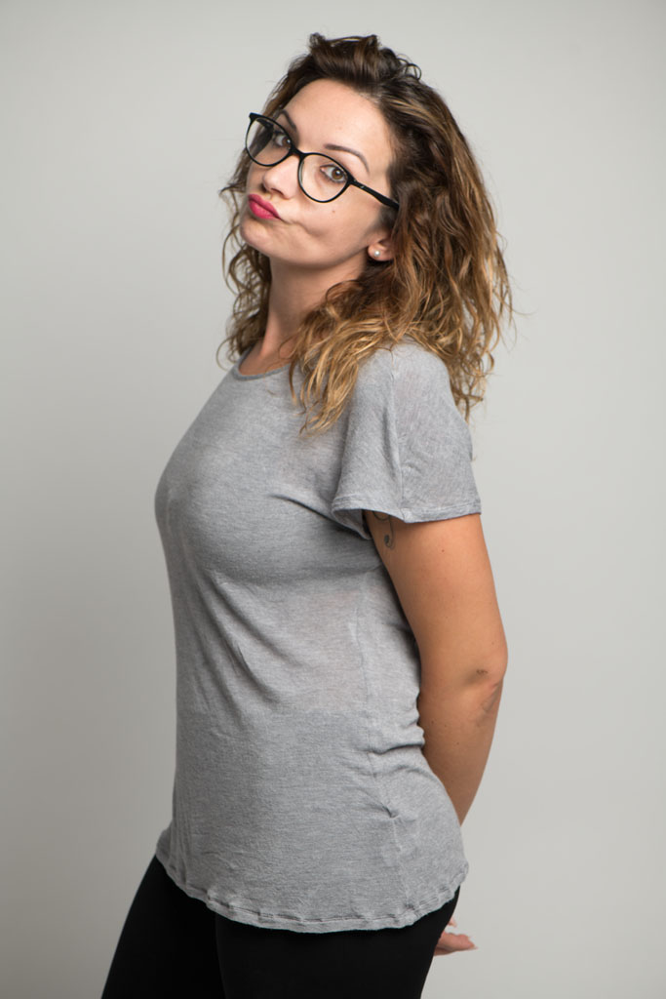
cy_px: 500
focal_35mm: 105
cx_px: 333
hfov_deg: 13.0
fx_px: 2913
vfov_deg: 19.5
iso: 100
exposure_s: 1/160
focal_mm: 105
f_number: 5.6
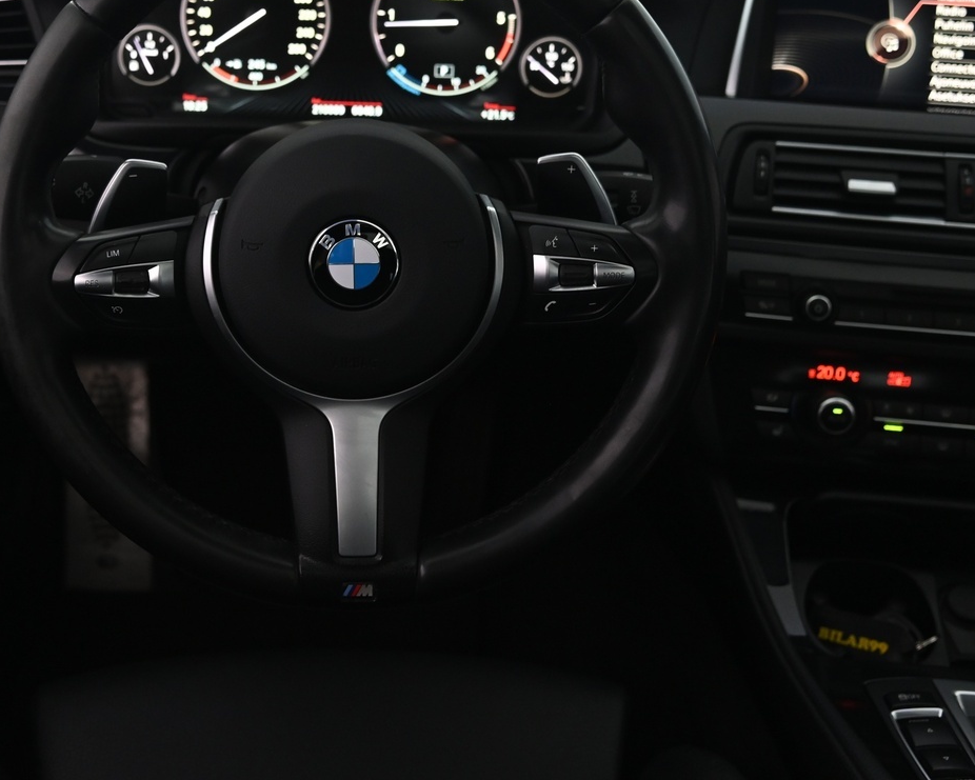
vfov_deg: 29.4
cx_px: 313
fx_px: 1472
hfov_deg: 36.2
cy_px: 237
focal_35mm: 51
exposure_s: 1/30
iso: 2000
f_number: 4
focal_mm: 31
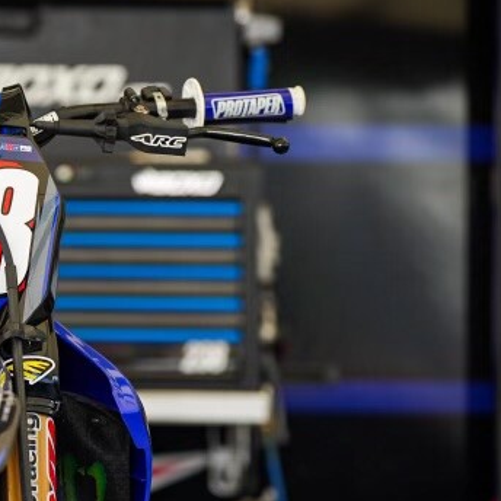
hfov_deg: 7.0
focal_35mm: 250
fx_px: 4094
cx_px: -51
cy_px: 271
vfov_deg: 7.0
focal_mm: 125
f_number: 3.2
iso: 160
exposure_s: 1/320
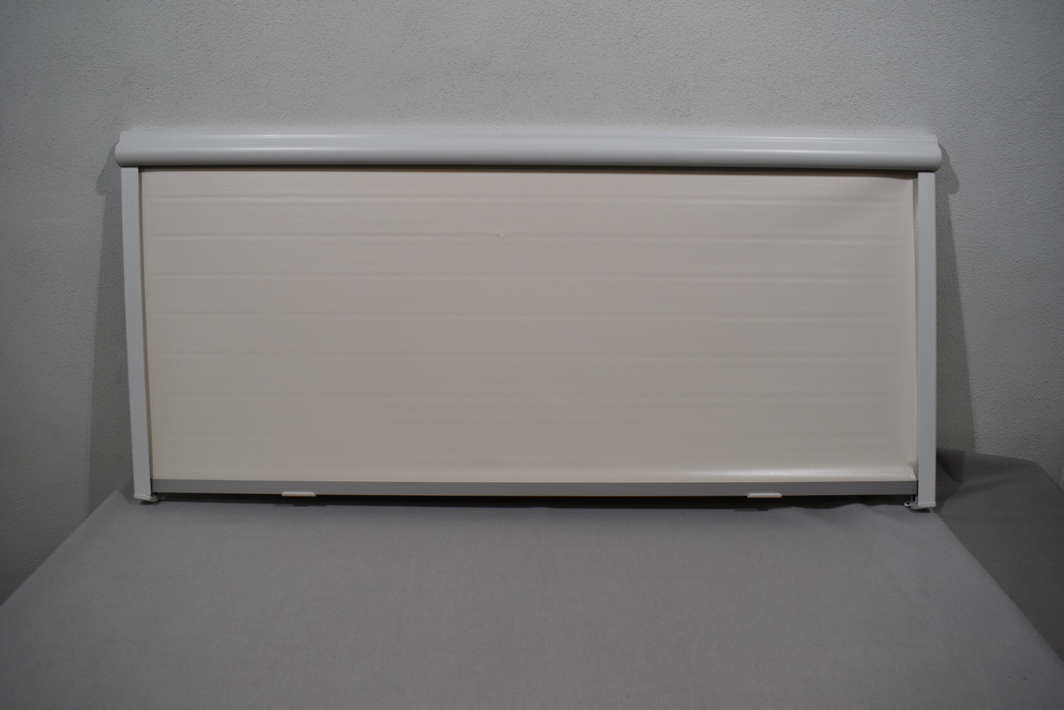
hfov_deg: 67.4
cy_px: 355
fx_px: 798
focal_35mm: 27
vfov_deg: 47.9
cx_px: 532
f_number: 5.6
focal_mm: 18
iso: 400
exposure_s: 1/250
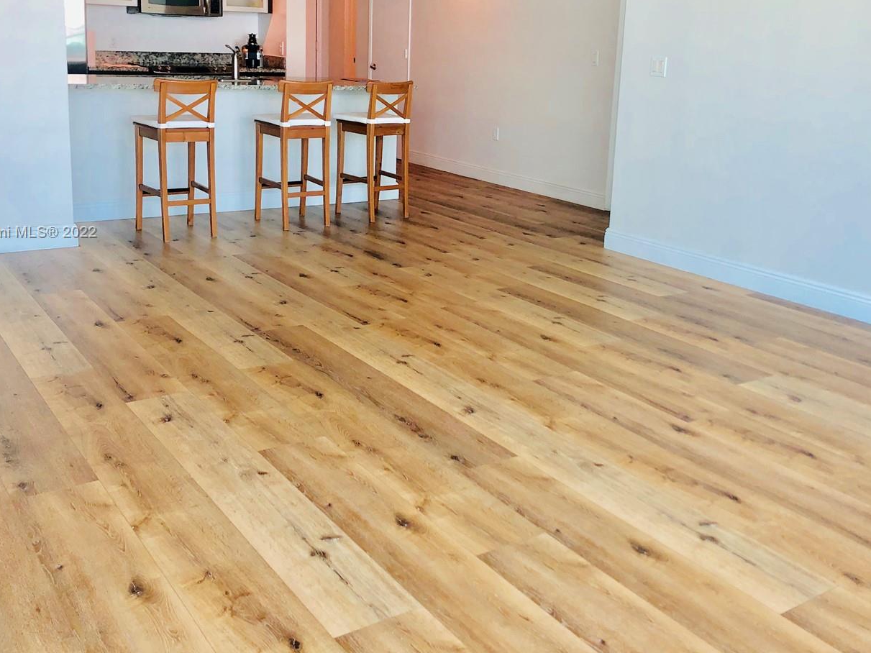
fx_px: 931
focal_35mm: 37
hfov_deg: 50.1
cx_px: 442
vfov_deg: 38.3
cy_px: 233
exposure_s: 1/120
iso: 64
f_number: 1.8
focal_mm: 3.99
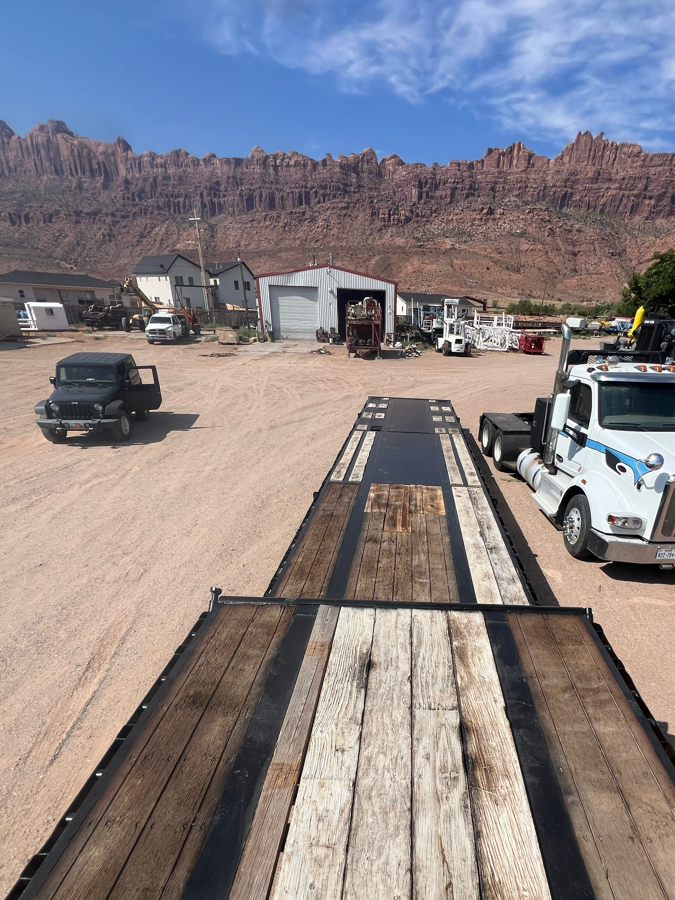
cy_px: 579
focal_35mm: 17
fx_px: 442
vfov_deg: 88.6
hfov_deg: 74.0
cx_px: 400
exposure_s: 1/2320
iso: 32
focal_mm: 1.57
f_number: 1.8
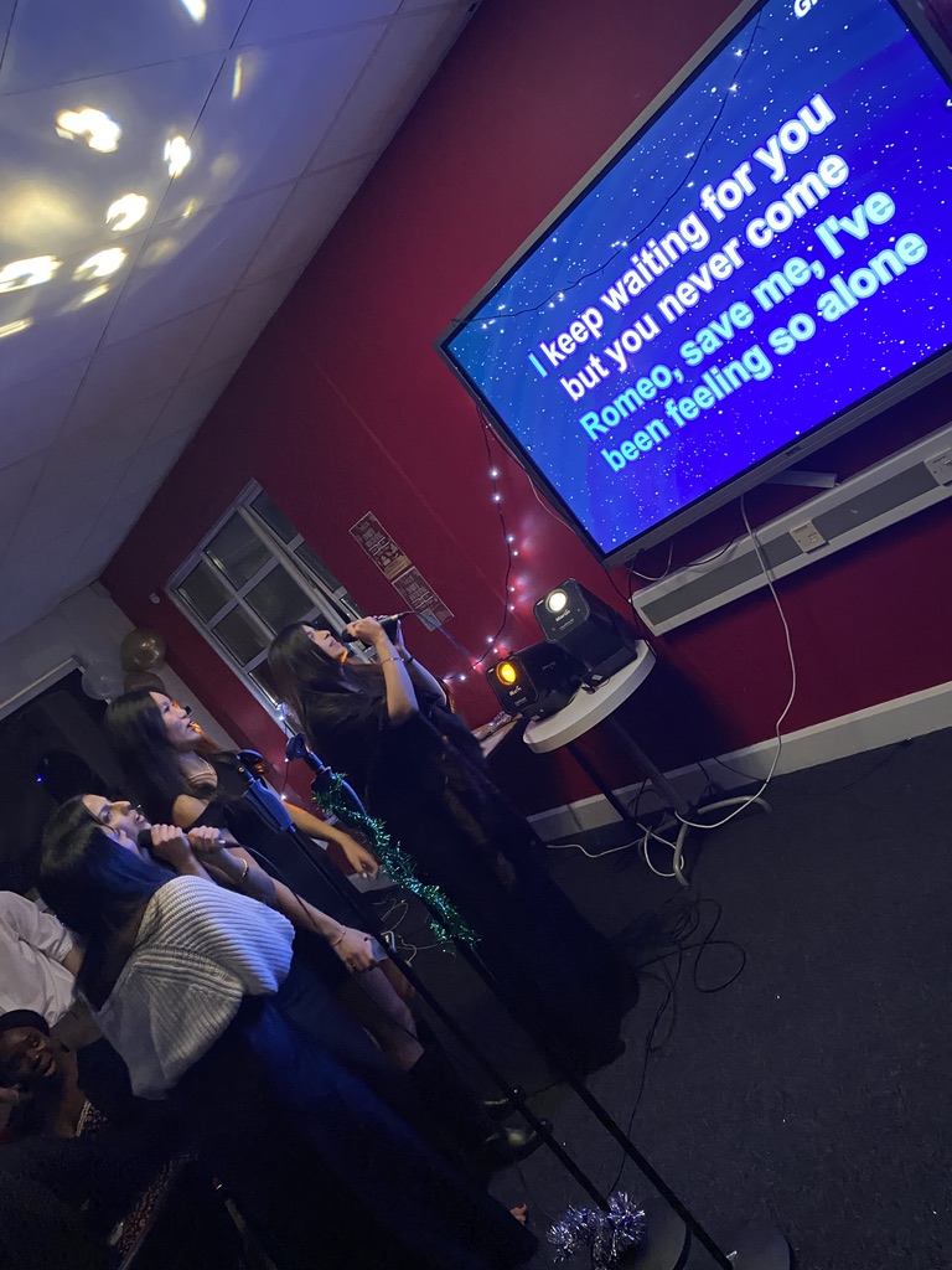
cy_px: 635
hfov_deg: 53.1
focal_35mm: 26
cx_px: 476
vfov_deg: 67.3
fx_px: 953
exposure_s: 1/25
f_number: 1.8
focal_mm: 4.25
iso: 800
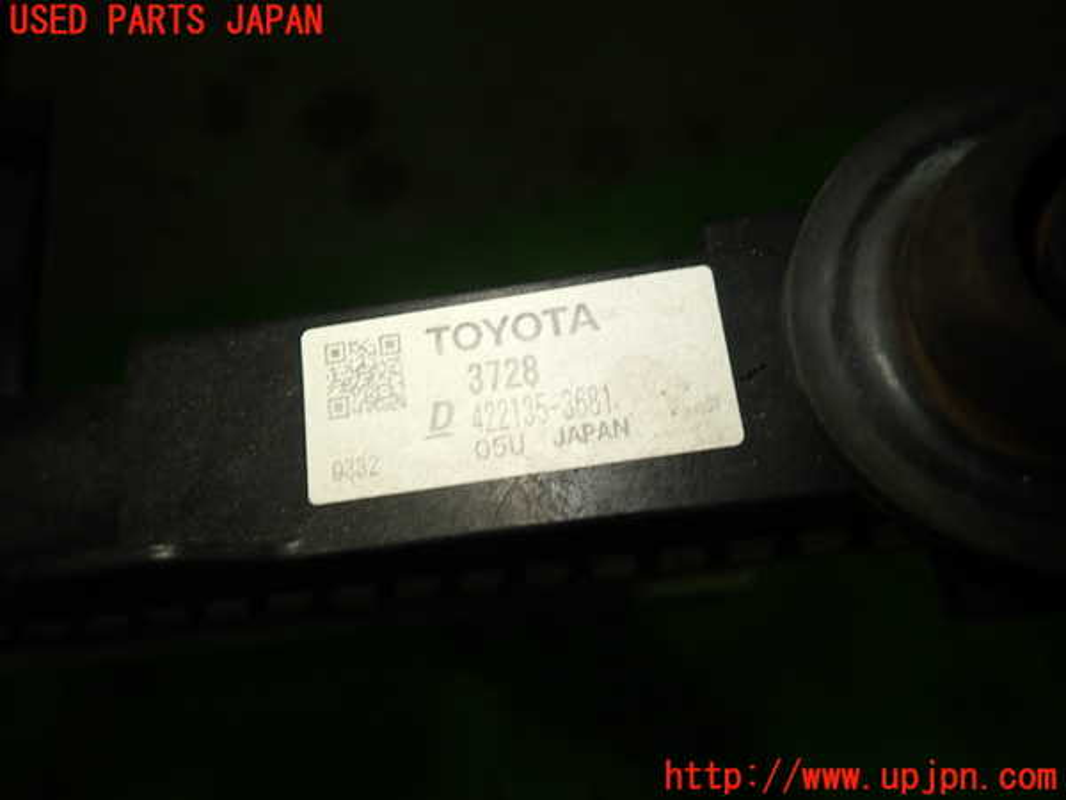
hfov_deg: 69.4
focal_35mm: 25
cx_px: 533
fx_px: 770
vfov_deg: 54.9
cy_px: 400
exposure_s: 1/60
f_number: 2
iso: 125
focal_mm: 4.5
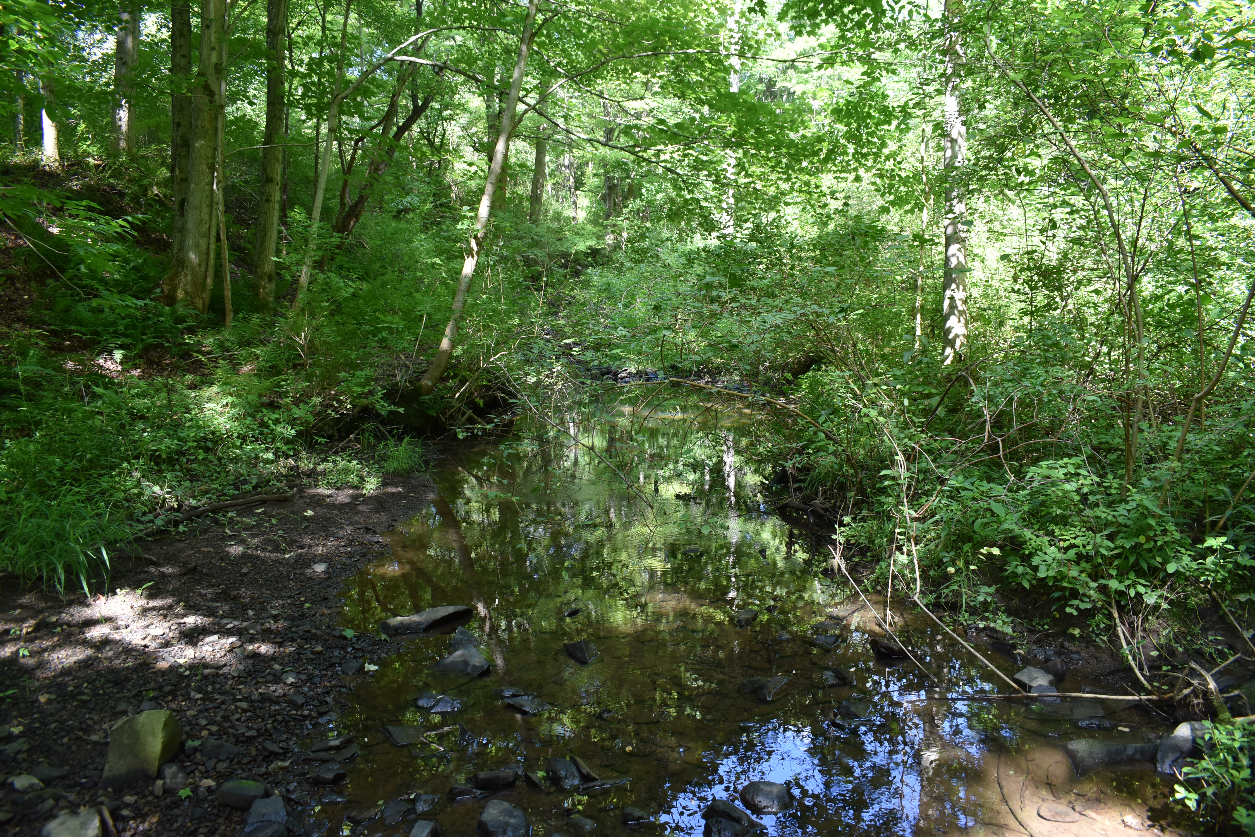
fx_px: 941
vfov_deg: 48.0
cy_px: 418
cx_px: 628
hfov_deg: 67.4
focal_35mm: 27
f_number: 5
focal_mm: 18
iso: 400
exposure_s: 1/100
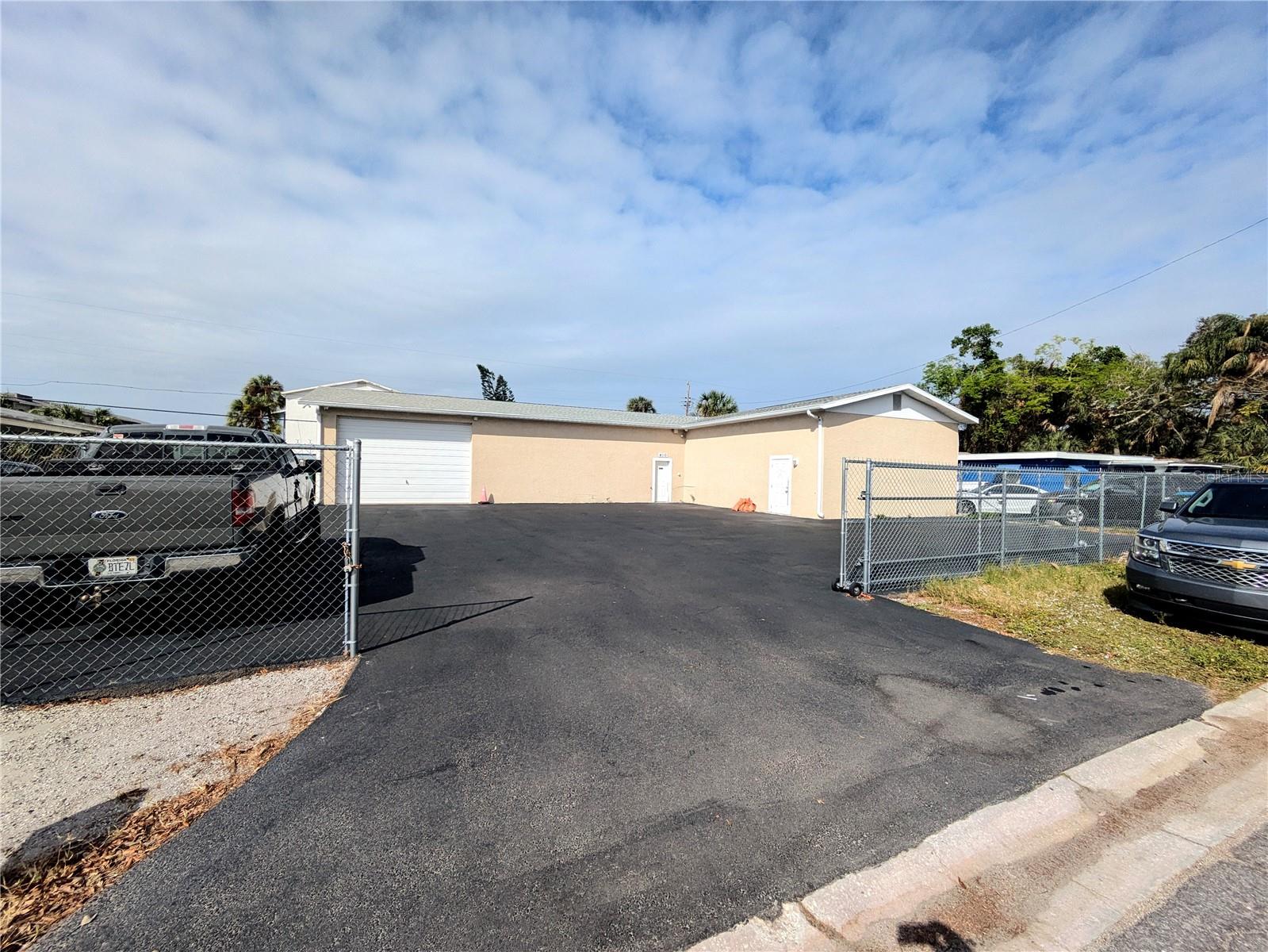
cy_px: 476
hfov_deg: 102.1
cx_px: 634
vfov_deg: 85.7
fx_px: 513
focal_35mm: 14
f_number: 2.2
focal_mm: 1.83
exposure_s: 1/3322
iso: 49
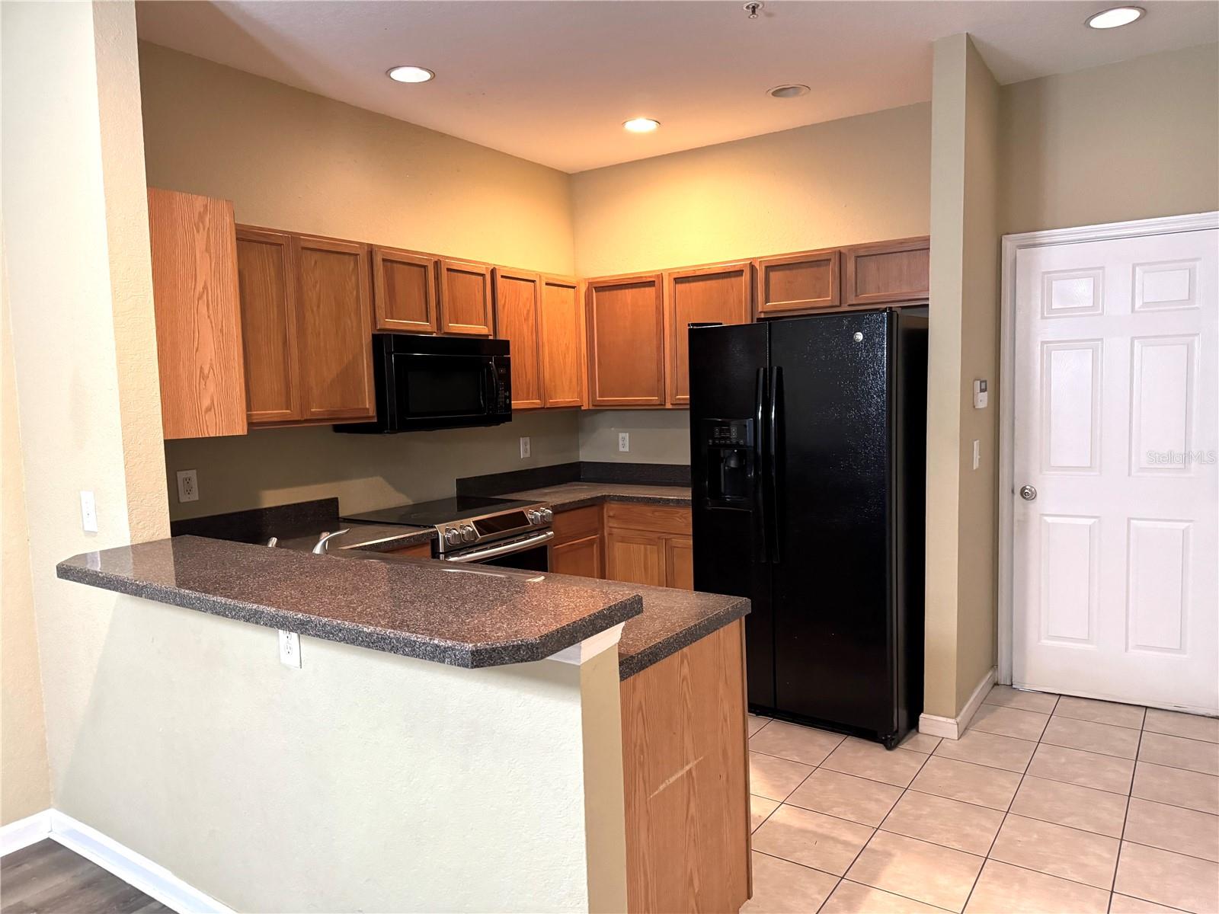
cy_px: 457
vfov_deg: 56.8
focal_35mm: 24
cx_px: 610
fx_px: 845
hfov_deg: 71.6
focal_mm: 6.76
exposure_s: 1/60
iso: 640
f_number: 1.78
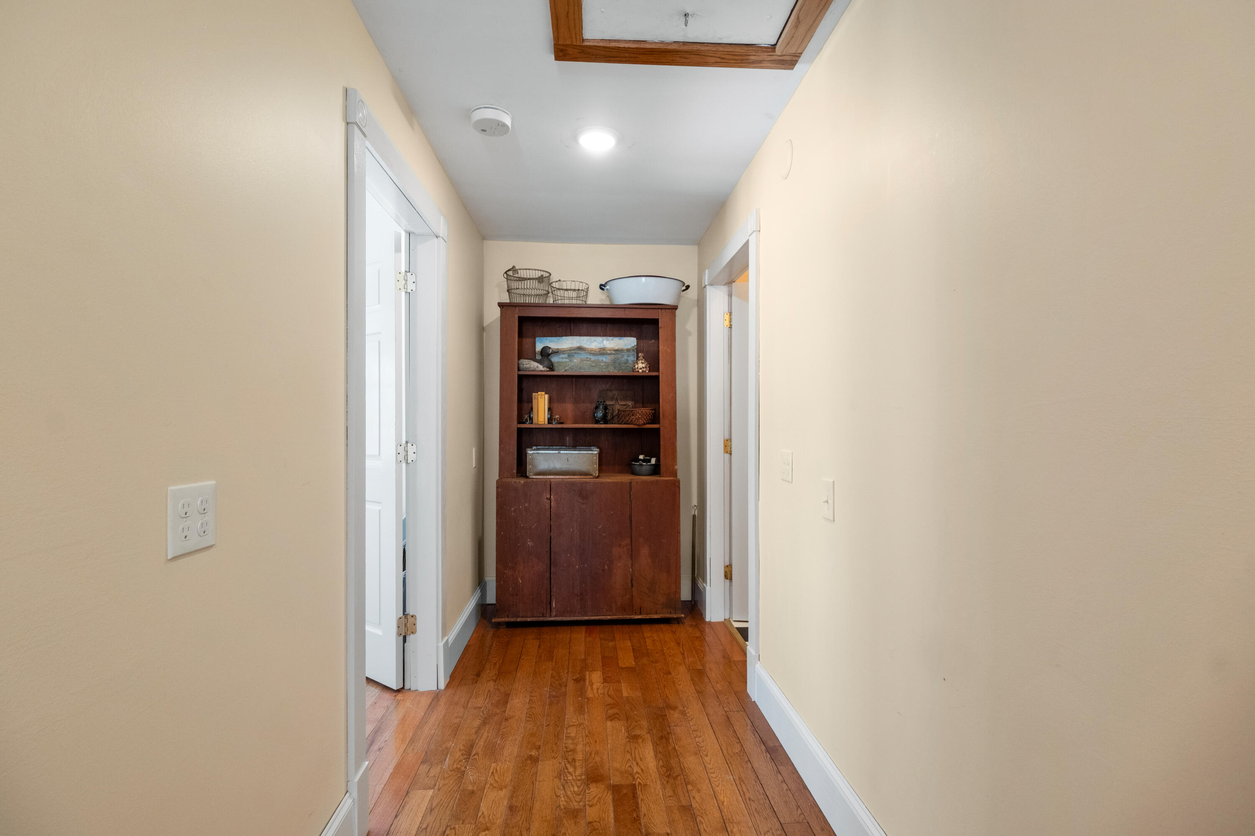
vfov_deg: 73.7
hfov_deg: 96.7
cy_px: 418
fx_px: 558
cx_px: 628
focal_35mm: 16
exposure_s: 1/5
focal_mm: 10.6
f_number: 8
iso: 500
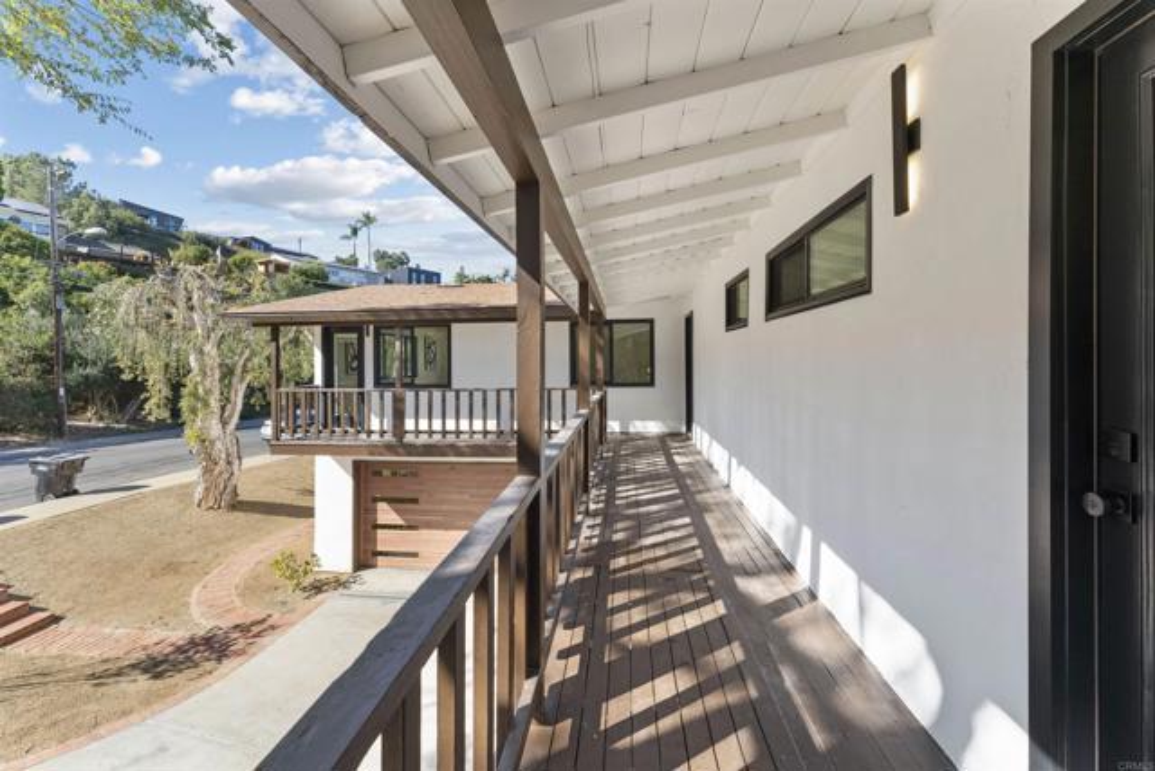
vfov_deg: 81.2
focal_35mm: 14
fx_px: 449
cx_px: 578
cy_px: 386
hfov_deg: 104.2
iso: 640
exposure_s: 1/250
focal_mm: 14
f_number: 11
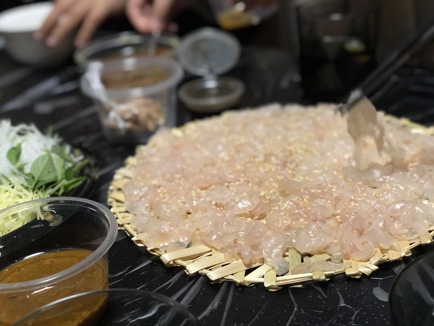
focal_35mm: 53
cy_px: 164
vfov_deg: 27.5
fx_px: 664
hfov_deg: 36.2
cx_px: 218
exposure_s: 1/20
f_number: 2.4
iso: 160
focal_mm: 6
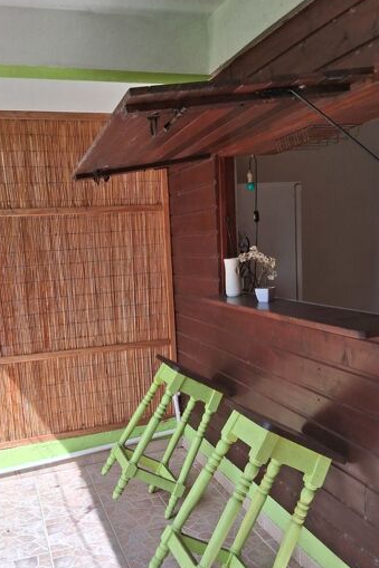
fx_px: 537
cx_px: 164
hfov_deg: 38.8
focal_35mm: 34
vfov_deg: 55.4
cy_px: 341
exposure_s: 1/264
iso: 25
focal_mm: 3.98
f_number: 1.8
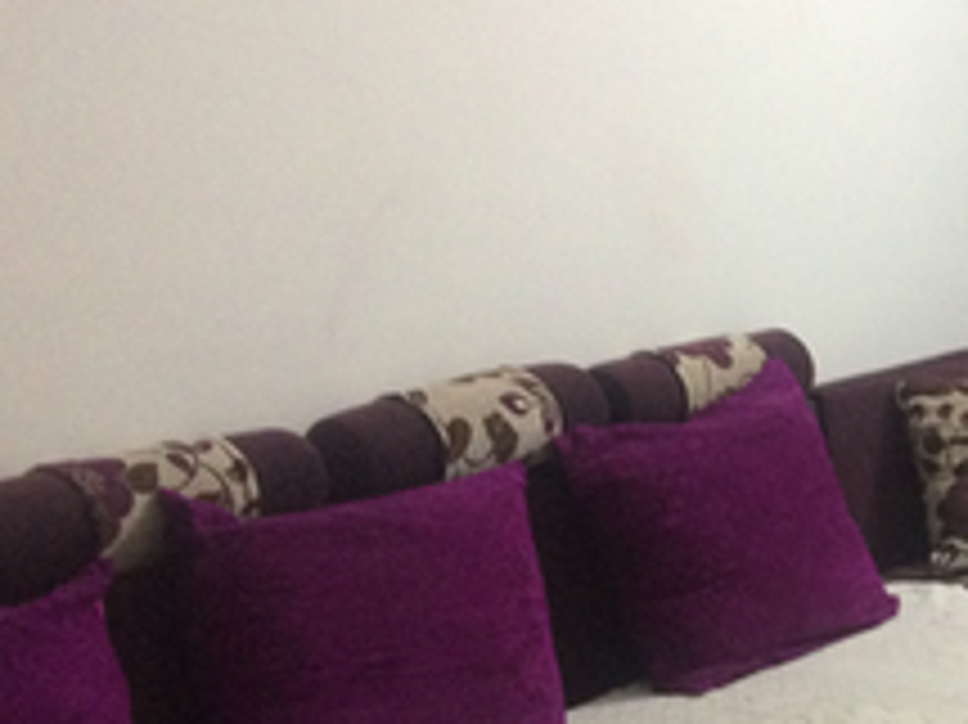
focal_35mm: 72
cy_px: 603
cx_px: 1083
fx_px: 2012
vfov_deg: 20.1
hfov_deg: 25.0
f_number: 2.2
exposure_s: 1/33
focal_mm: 4.15
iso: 320
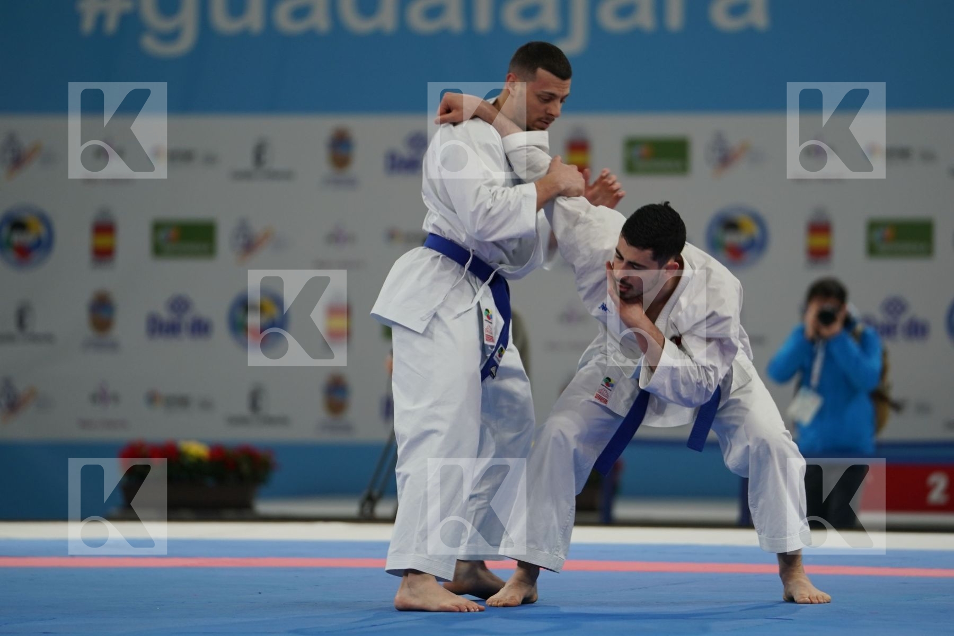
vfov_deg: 4.6
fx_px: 7949
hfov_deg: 6.9
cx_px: 477
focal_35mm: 300
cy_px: 318
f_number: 2.8
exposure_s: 1/250
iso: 320
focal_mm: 200
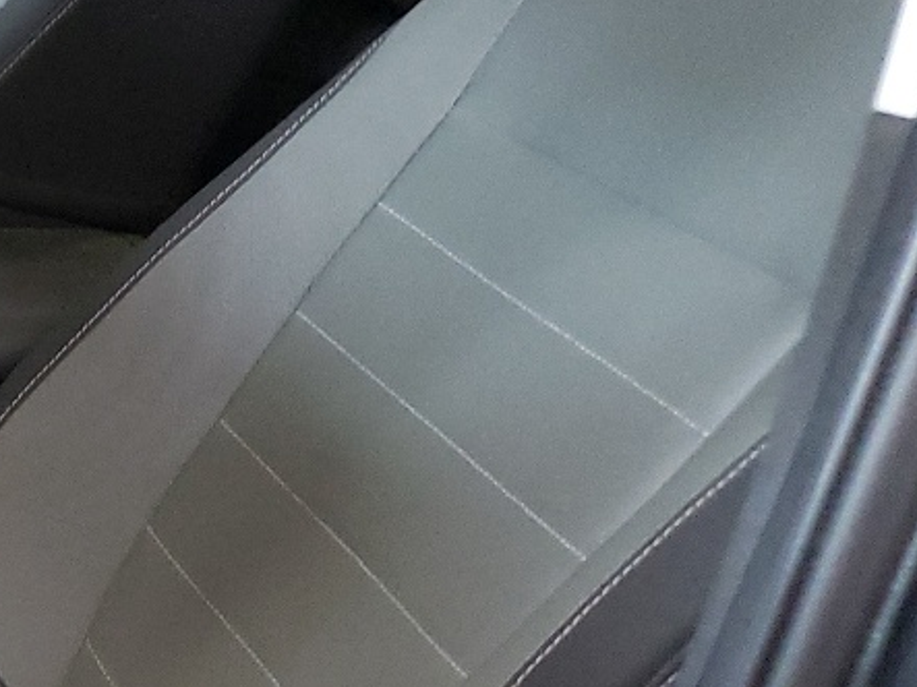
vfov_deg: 15.7
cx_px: -627
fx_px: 2489
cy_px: 435
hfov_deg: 17.7
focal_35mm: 94
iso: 330
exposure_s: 1/30
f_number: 1.5
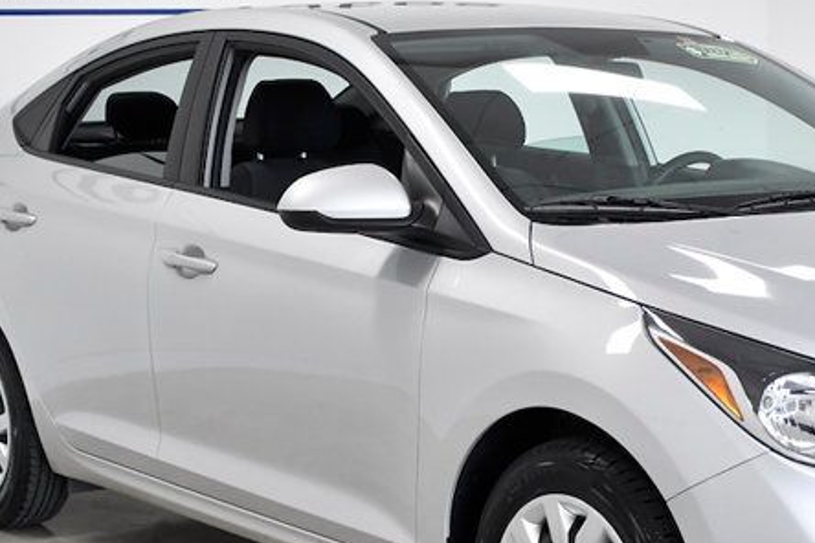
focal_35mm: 83
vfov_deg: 16.4
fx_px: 1879
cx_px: 617
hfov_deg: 24.2
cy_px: 335
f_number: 4.5
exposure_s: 1/800
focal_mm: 24
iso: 1250
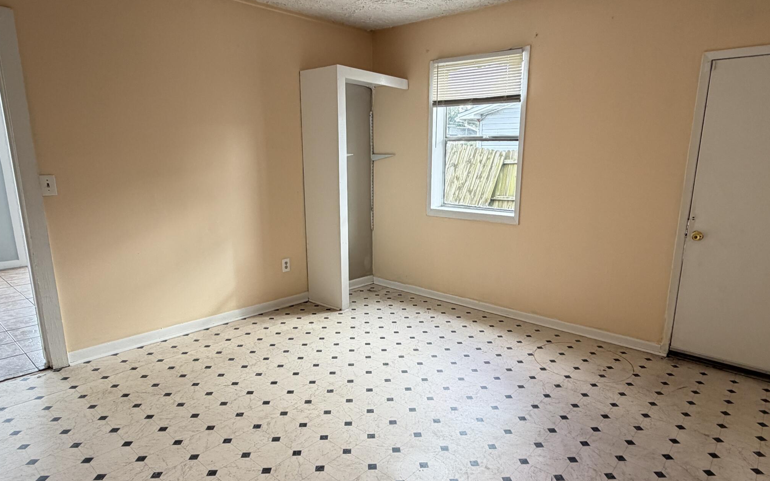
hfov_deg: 79.6
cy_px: 256
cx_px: 401
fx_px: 462
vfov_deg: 55.0
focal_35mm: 22
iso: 125
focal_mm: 2.22
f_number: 2.2
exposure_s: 1/121
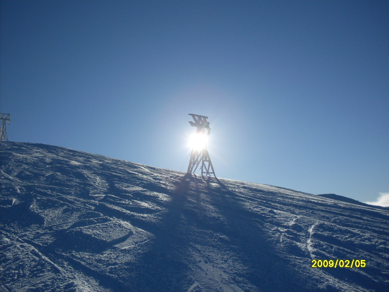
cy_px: 146
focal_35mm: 38
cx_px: 194
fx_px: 427
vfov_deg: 37.7
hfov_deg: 49.0
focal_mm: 6.3
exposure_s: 1/750
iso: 80
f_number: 8.4
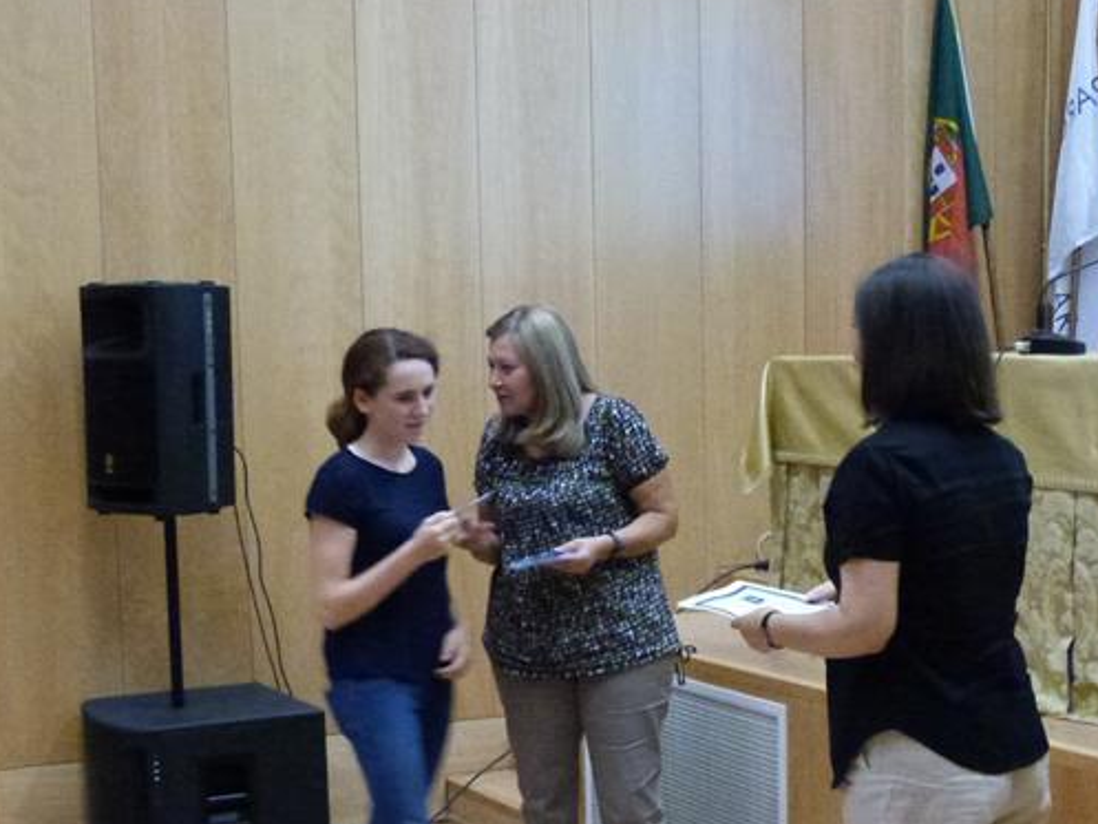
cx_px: 555
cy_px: 603
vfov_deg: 22.1
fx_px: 2094
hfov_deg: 29.4
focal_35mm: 66
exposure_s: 1/15
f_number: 3.1
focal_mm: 7.3
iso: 1250
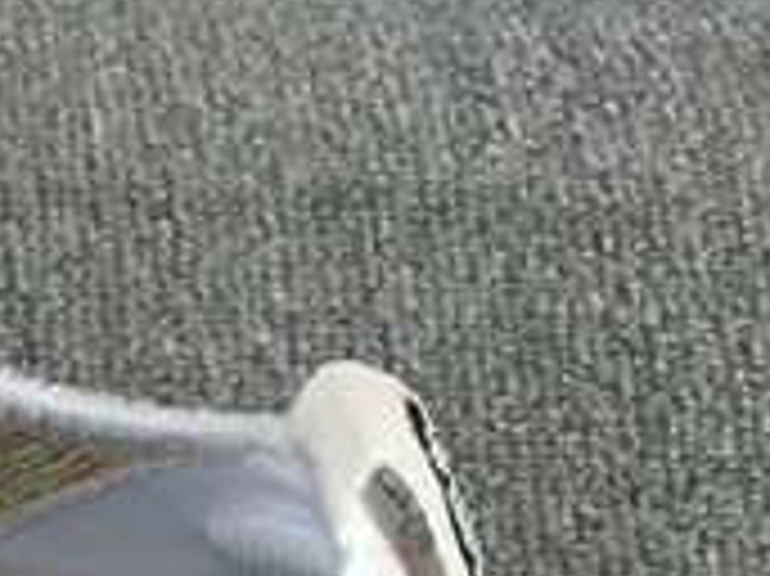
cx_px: -509
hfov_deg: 11.4
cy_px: 1123
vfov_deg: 8.6
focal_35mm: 163
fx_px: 3623
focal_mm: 3.3
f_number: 2.4
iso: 25
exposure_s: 1/543
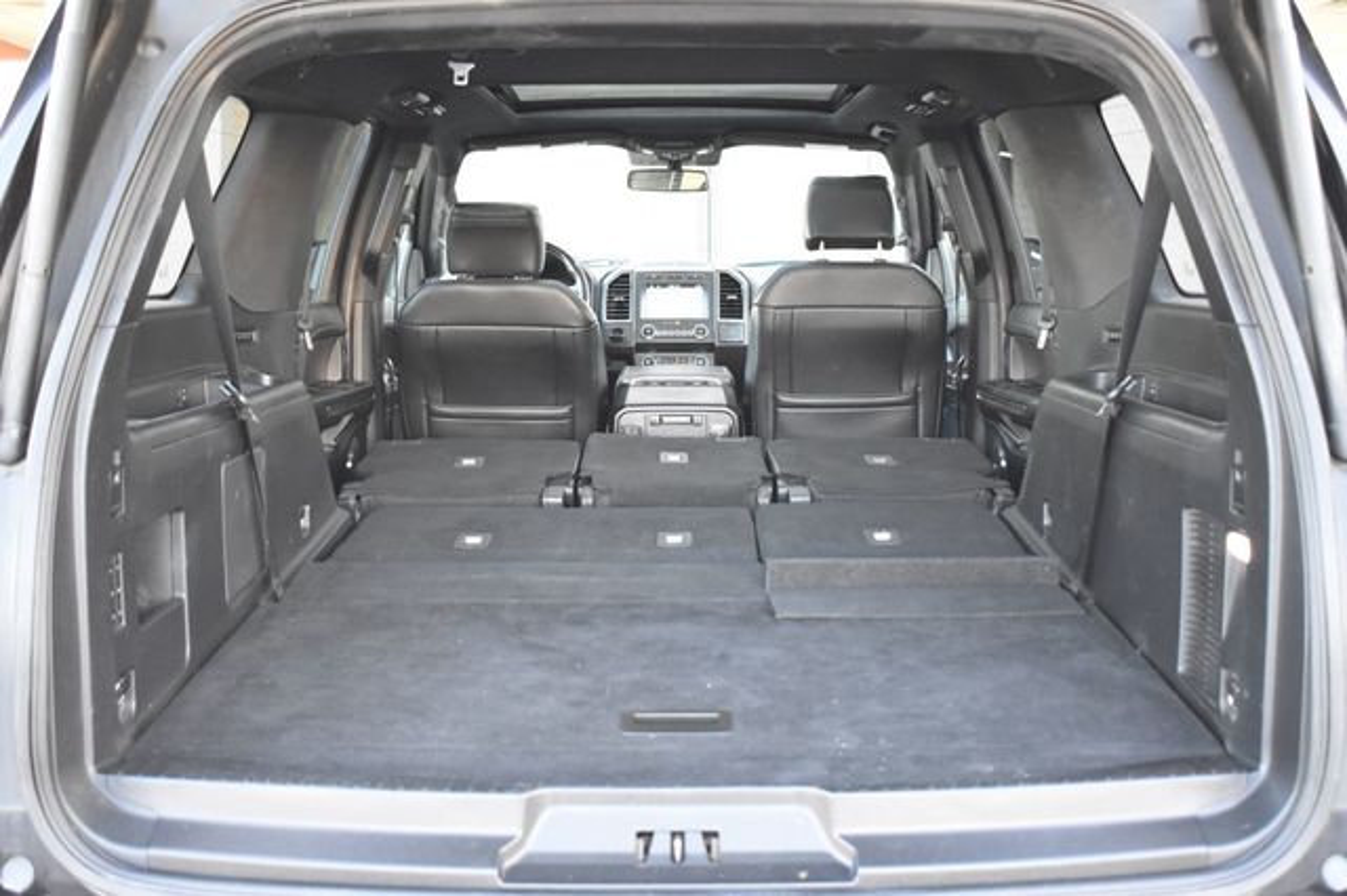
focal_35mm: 44
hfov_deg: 45.0
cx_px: 674
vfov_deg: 30.8
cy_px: 448
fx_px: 1627
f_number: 4.2
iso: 3200
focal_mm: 29
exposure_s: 1/125
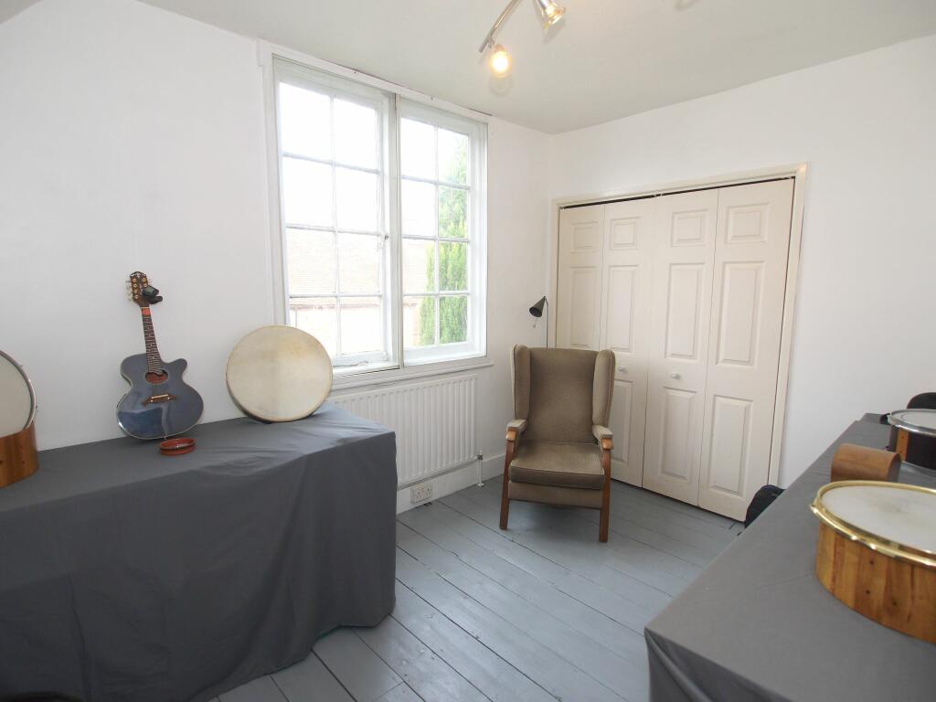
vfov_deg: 71.6
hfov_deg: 87.8
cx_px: 468
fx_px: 487
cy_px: 351
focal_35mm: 18
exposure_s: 1/100
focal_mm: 9
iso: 100
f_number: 4
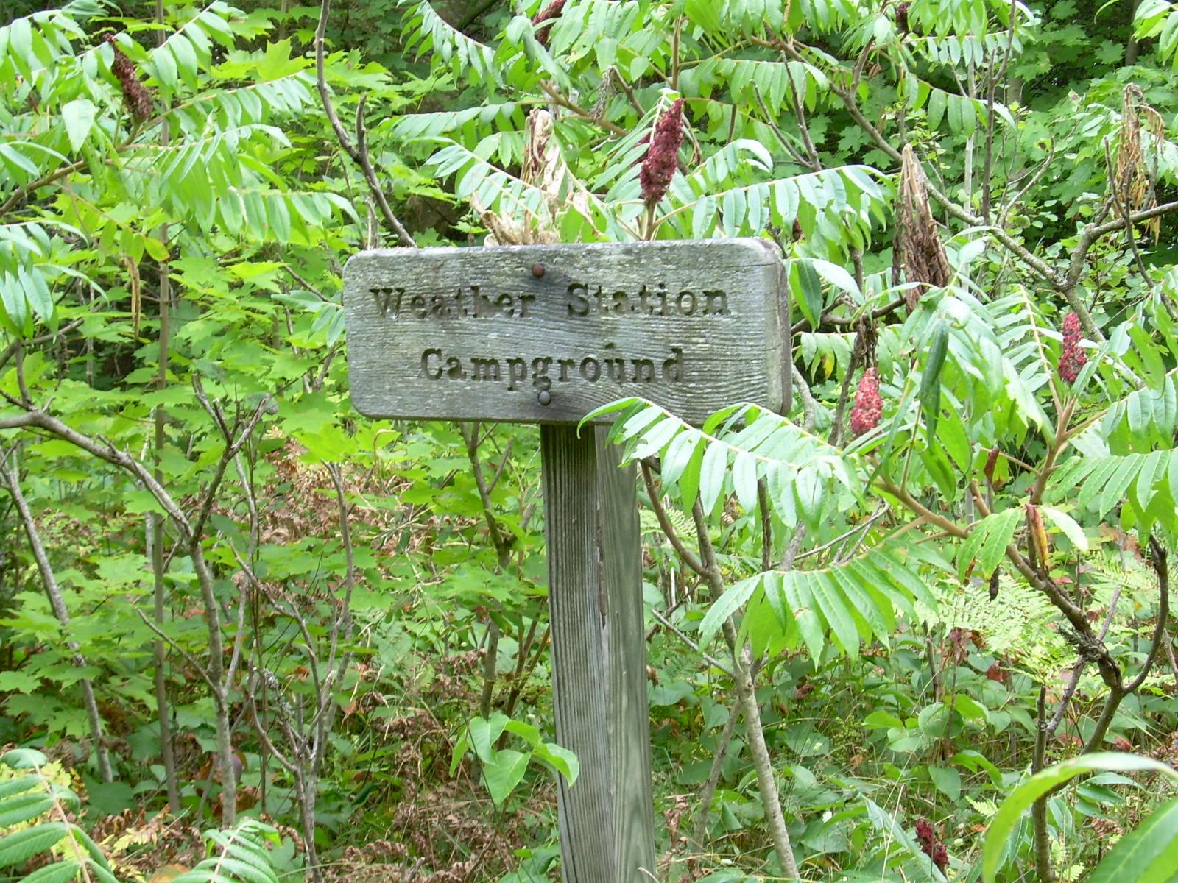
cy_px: 442
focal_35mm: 65
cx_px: 589
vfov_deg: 22.6
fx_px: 2212
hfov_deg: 29.8
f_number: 3.6
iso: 50
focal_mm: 11
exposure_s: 1/19.5
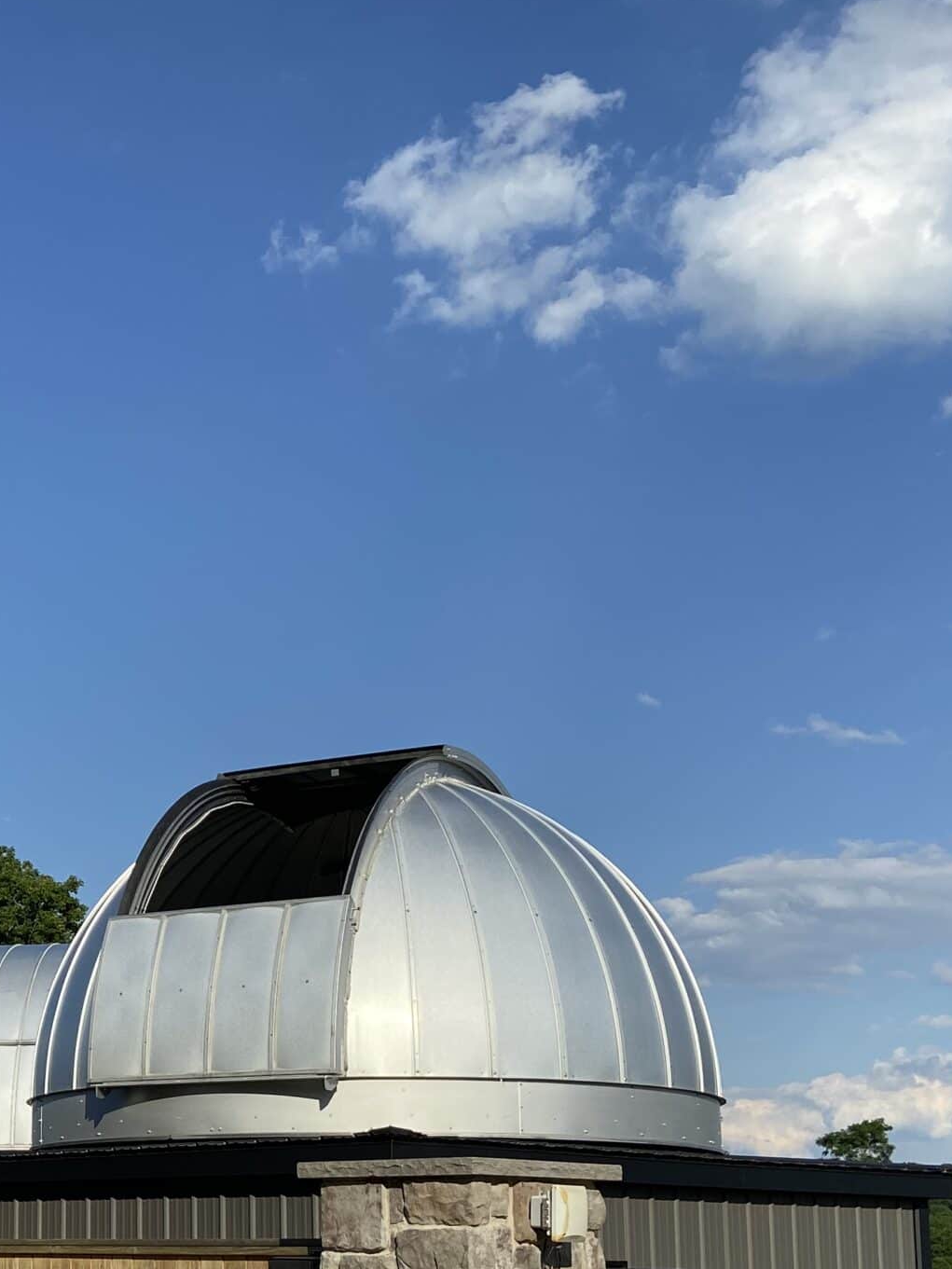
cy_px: 986
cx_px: 83
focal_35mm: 55
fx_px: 2016
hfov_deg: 25.7
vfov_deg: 34.0
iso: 32
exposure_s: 1/4115
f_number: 1.8
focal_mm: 4.25
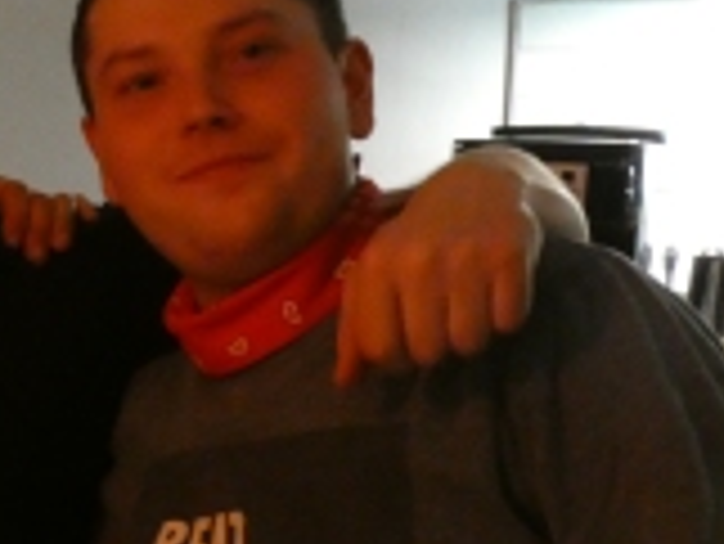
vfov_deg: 13.9
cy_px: 279
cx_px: -148
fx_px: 2240
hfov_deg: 17.5
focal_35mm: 107
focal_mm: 7.8
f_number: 3.7
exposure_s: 1/8
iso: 1600
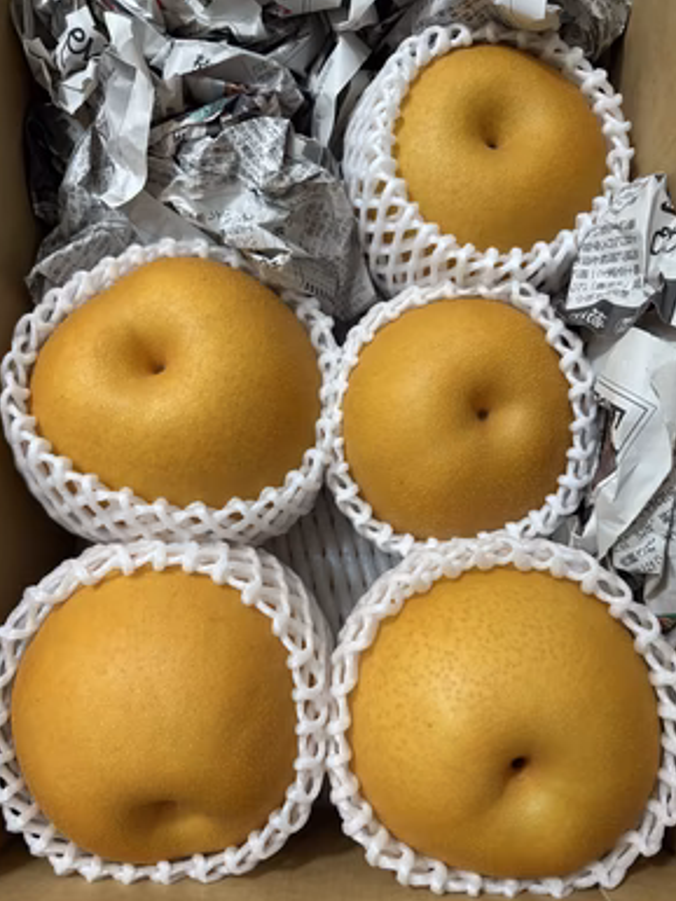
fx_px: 703
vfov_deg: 65.3
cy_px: 454
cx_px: 330
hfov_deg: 51.4
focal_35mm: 27
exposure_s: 1/60
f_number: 1.6
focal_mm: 5.96
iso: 250
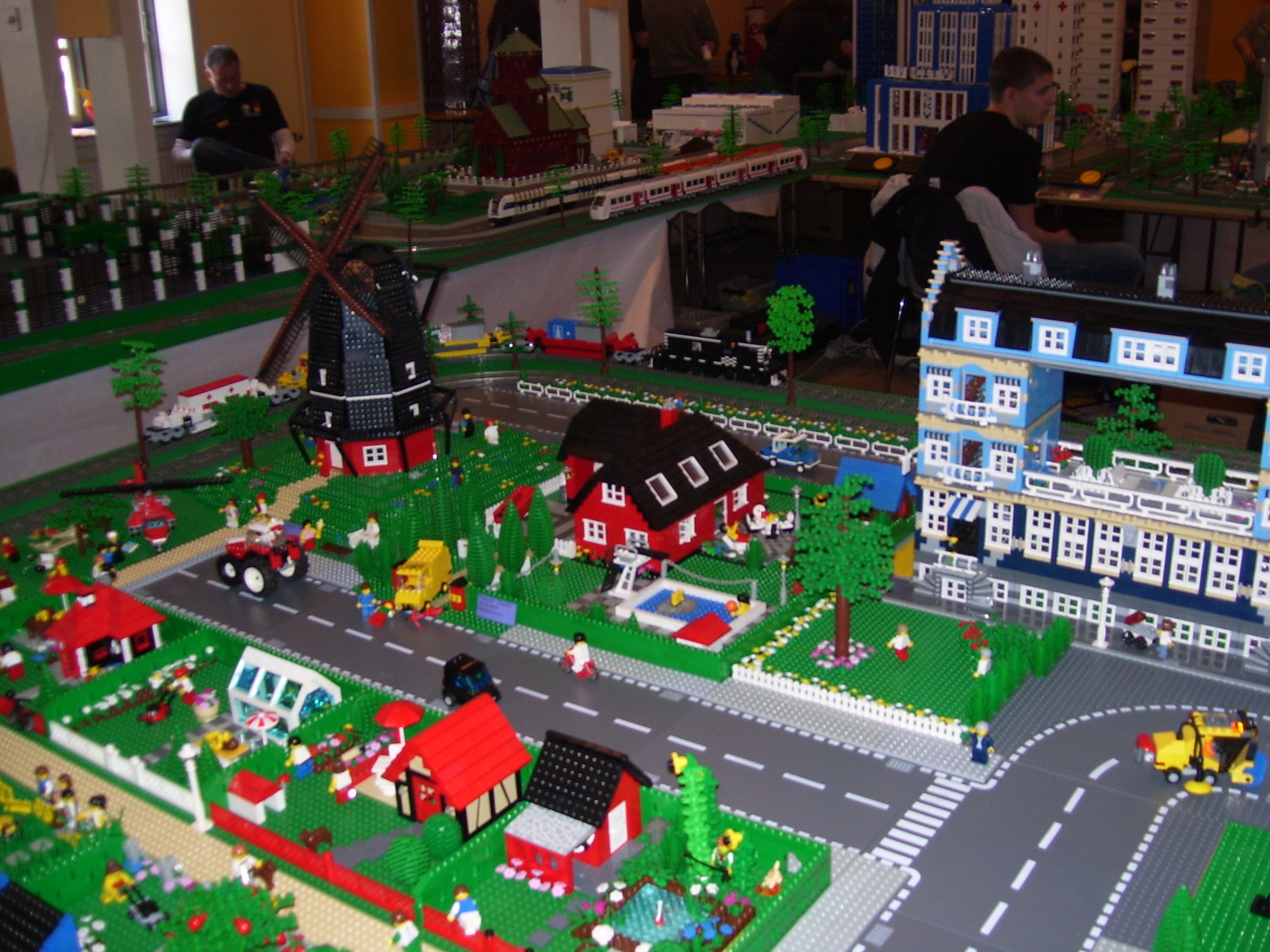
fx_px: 1321
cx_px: 635
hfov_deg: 51.4
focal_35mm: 36
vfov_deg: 39.7
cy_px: 476
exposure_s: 1/60
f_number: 2.7
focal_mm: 6
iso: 80
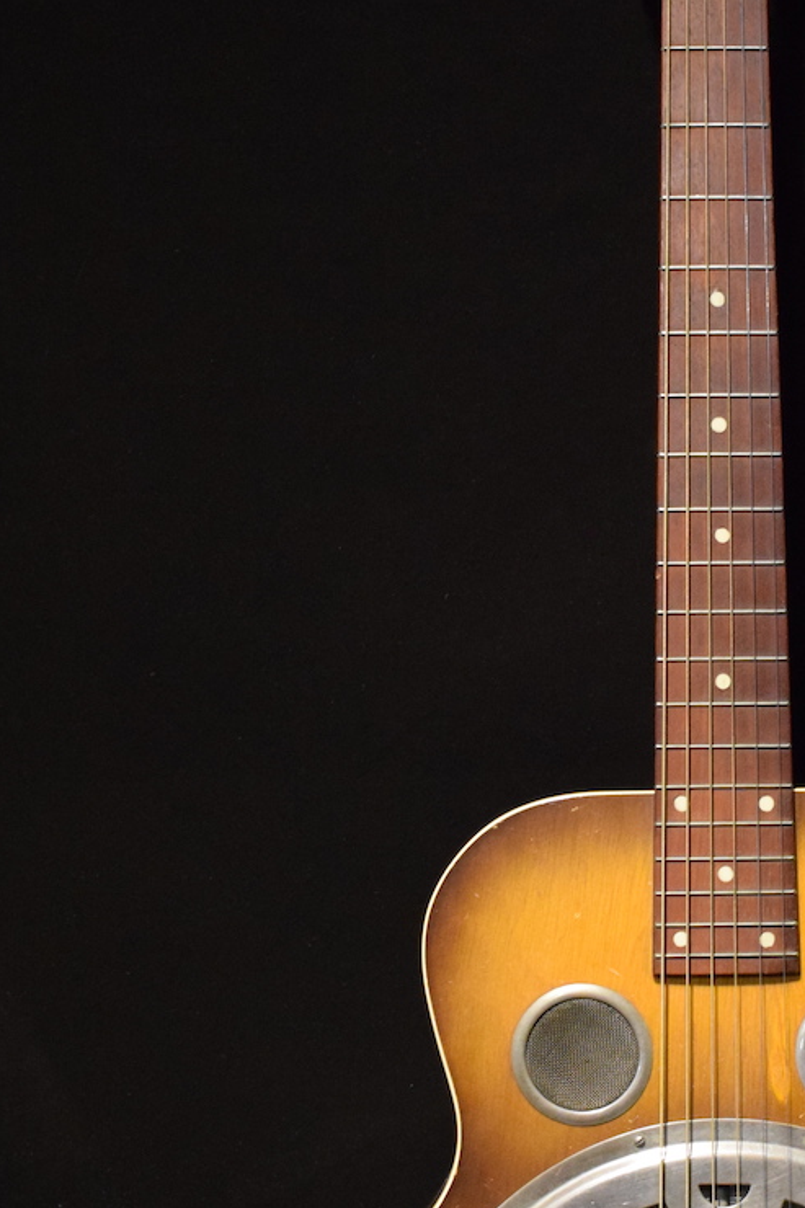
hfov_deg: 17.8
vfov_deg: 26.6
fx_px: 2551
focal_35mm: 76
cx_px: 642
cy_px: 726
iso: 3200
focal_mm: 25
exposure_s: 1/30
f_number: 4
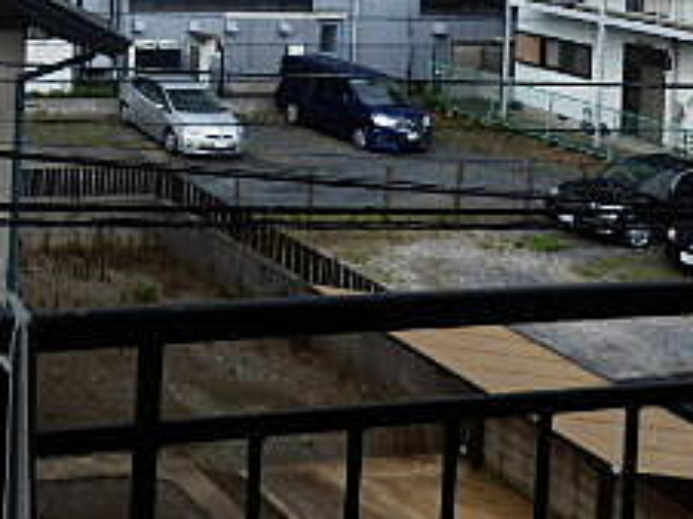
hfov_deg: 25.5
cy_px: -184
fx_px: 1360
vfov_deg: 19.6
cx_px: -153
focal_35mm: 68
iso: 80
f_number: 3
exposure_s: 1/250
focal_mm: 4.2
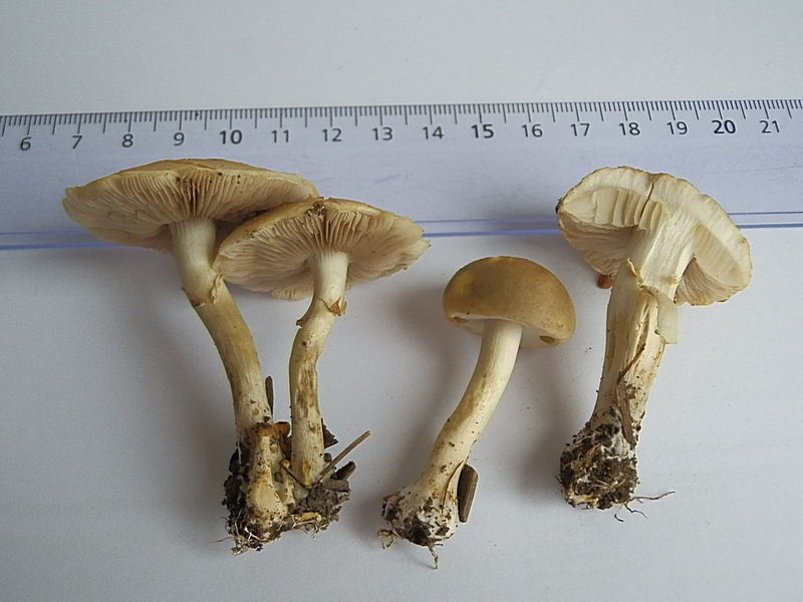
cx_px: 402
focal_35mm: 37
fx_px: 858
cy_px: 301
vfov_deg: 38.7
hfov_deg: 50.1
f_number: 3.9
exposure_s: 1/320
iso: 500
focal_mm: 6.7
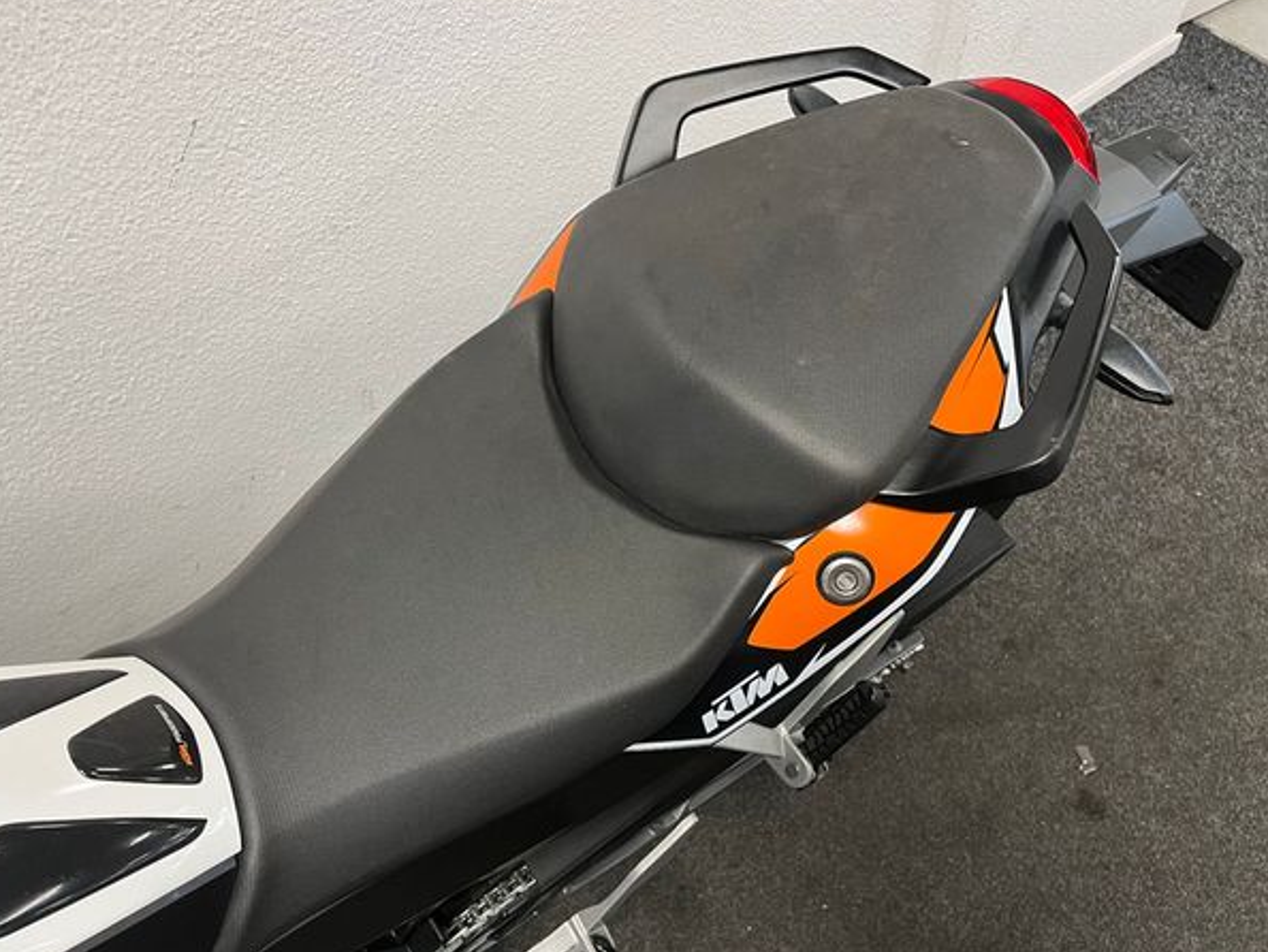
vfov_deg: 49.8
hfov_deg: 63.4
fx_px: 1026
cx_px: 623
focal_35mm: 28
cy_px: 497
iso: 125
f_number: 1.6
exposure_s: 1/50
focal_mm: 5.1
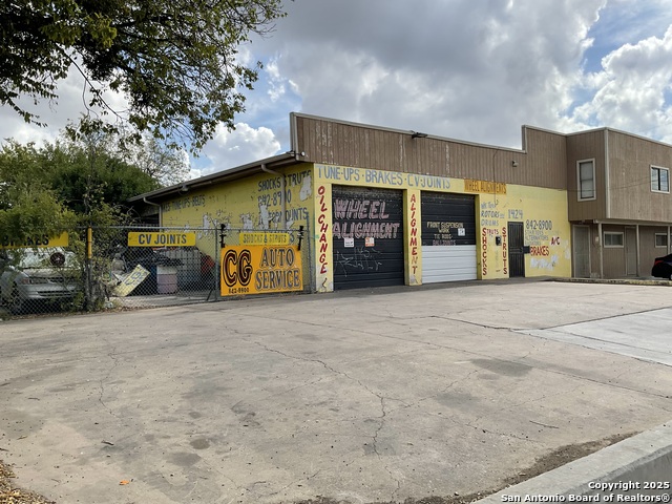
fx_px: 563
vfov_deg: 48.2
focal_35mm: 29
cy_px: 252
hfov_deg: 61.7
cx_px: 336
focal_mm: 3
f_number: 1.8
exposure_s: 1/2141
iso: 16
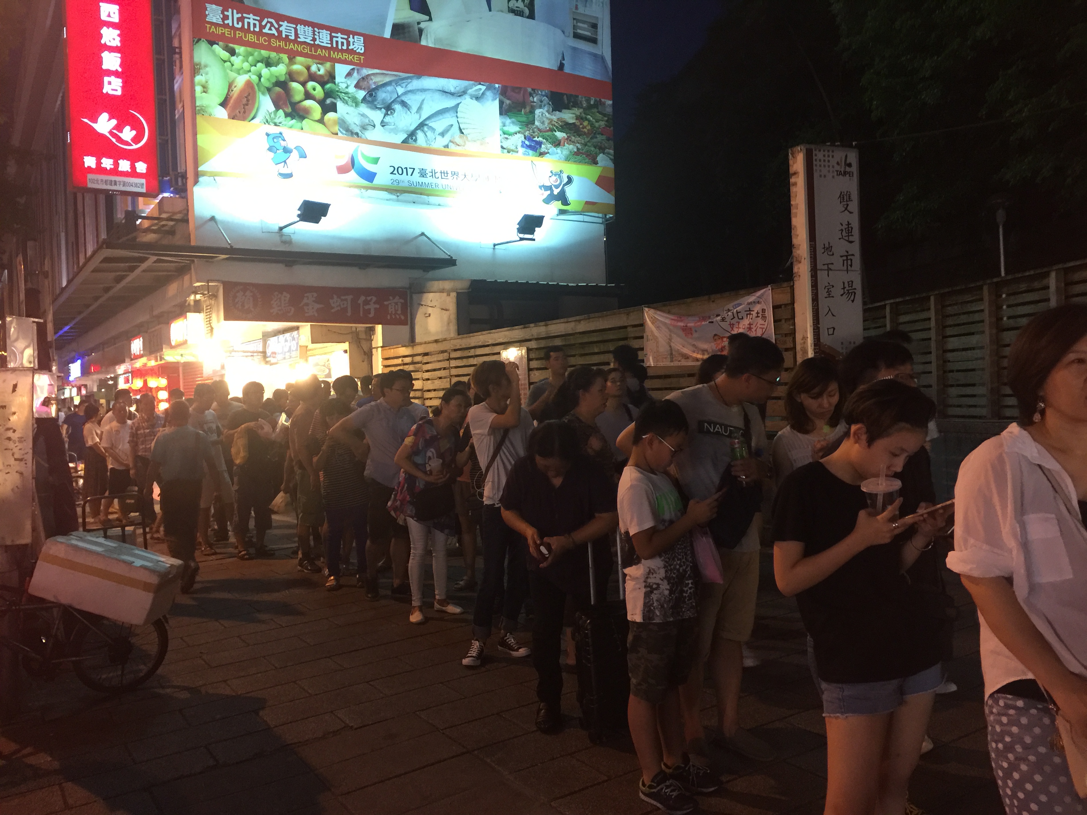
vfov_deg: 48.2
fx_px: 911
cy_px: 408
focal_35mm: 29
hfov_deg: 61.7
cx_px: 544
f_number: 2.2
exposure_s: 1/10
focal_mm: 4.15
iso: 100
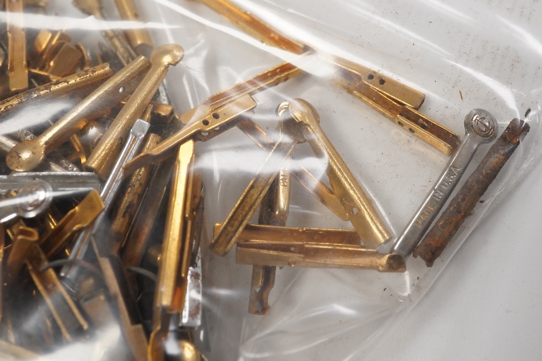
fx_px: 677
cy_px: 180
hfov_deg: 43.6
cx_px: 271
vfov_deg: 29.9
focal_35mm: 45
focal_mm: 30
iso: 2500
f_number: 16
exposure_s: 1/100
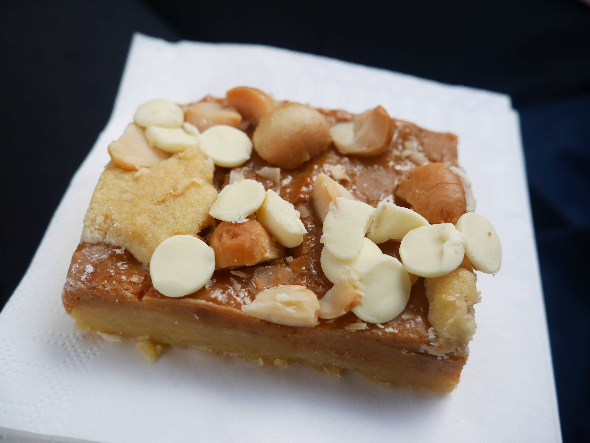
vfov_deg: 44.2
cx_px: 295
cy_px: 222
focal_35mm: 32
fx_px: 546
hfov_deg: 56.8
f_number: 4
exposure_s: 1/100
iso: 200
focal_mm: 16
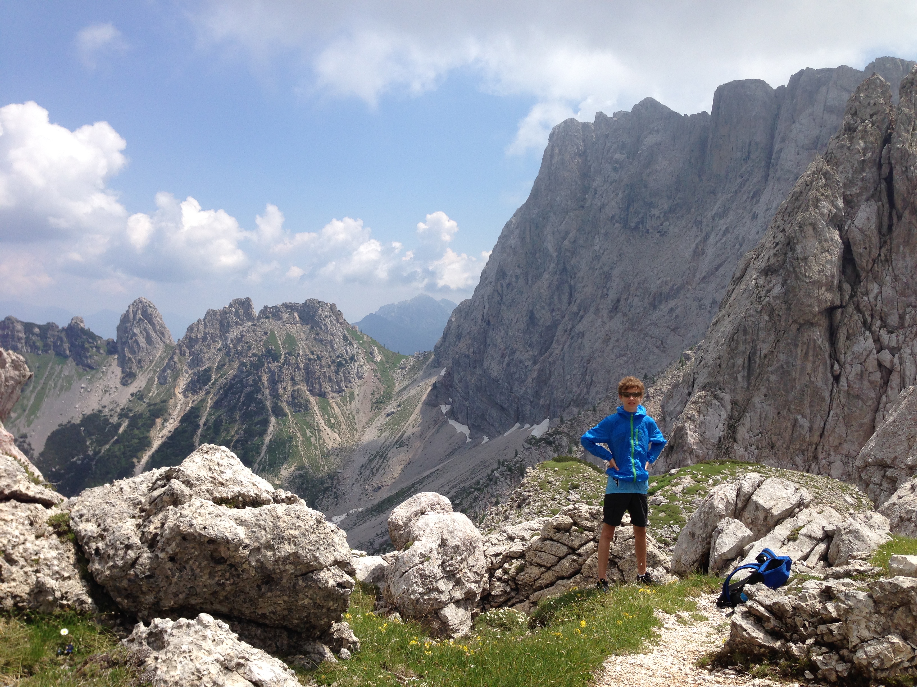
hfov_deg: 55.4
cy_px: 344
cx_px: 458
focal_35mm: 33
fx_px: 874
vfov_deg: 42.9
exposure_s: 1/1748
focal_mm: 4.12
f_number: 2.4
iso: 50
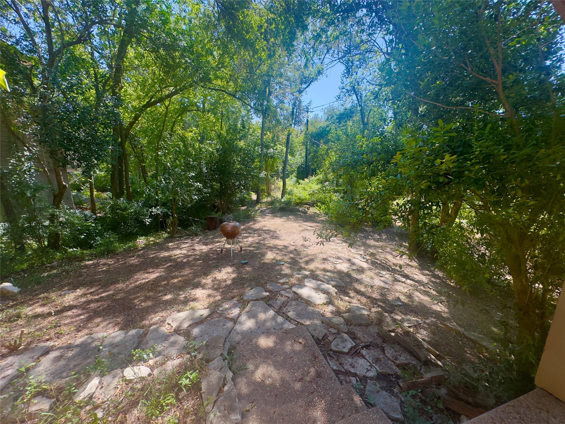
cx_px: 282
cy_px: 212
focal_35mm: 14
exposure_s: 1/273
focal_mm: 2.22
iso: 40
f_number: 2.2
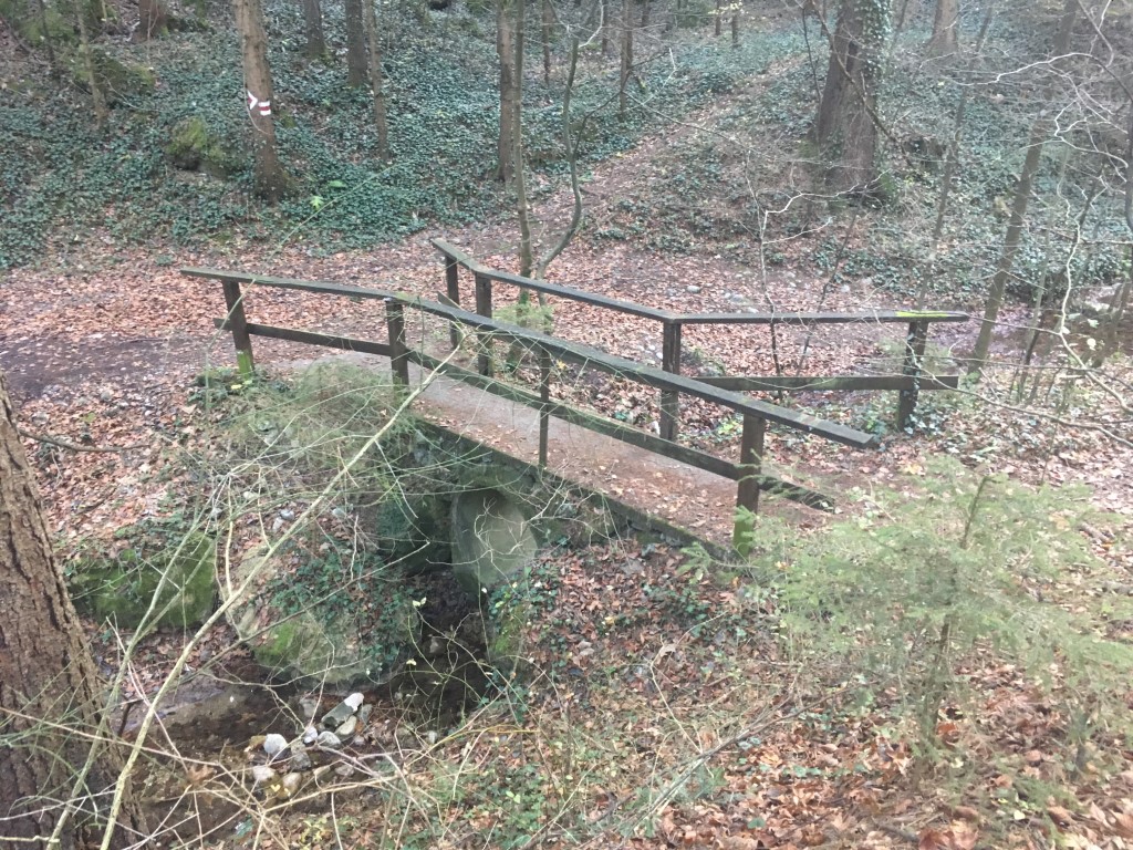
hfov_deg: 61.7
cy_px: 425
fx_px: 949
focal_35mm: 29
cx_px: 566
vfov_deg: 48.2
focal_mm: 4.15
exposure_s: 1/33
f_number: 2.2
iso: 250
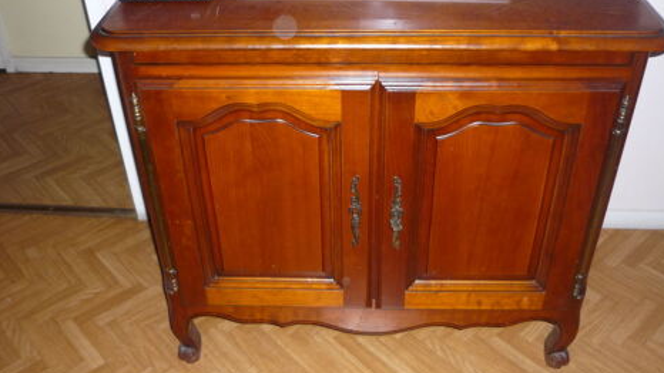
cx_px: 339
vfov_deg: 32.0
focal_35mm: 37
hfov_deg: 54.0
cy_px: 179
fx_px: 651
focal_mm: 5.5
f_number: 2.8
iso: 200
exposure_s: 1/30
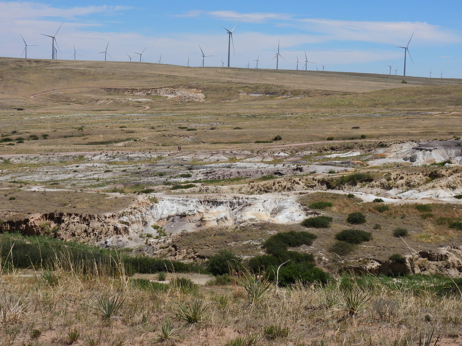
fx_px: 934
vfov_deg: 21.0
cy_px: 173
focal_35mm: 70
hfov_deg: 27.8
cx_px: 231
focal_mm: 12.5
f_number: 4.5
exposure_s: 1/1600
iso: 100
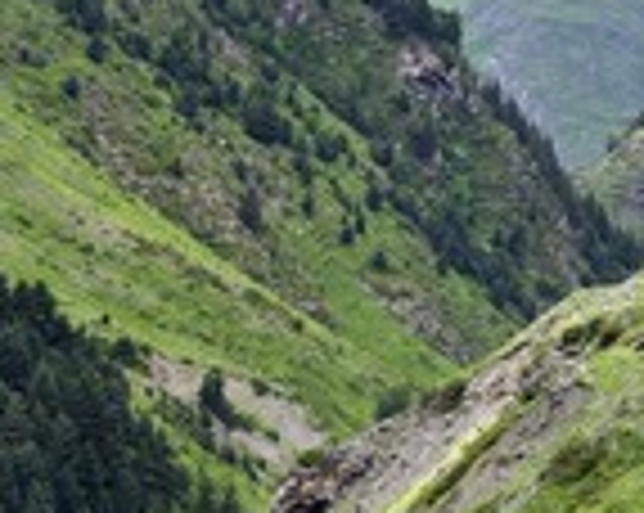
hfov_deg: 6.8
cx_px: 680
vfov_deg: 5.5
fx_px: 5368
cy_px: 310
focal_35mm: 282
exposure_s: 1/250
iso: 320
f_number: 10
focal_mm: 102
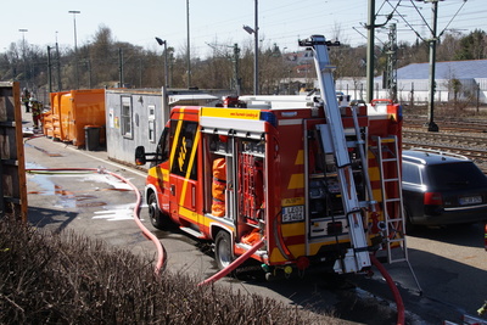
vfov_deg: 25.8
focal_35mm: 52
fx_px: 710
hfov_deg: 37.8
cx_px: 244
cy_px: 162
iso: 160
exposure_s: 1/200
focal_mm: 35
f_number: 8
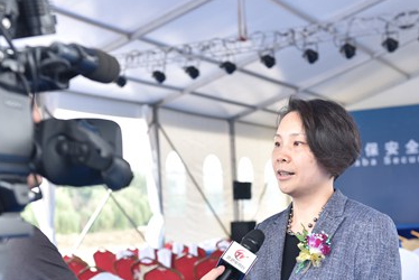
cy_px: 221
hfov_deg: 26.3
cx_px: 197
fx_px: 897
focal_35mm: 77
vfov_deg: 17.6
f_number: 4
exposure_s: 1/125
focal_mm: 48
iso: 320
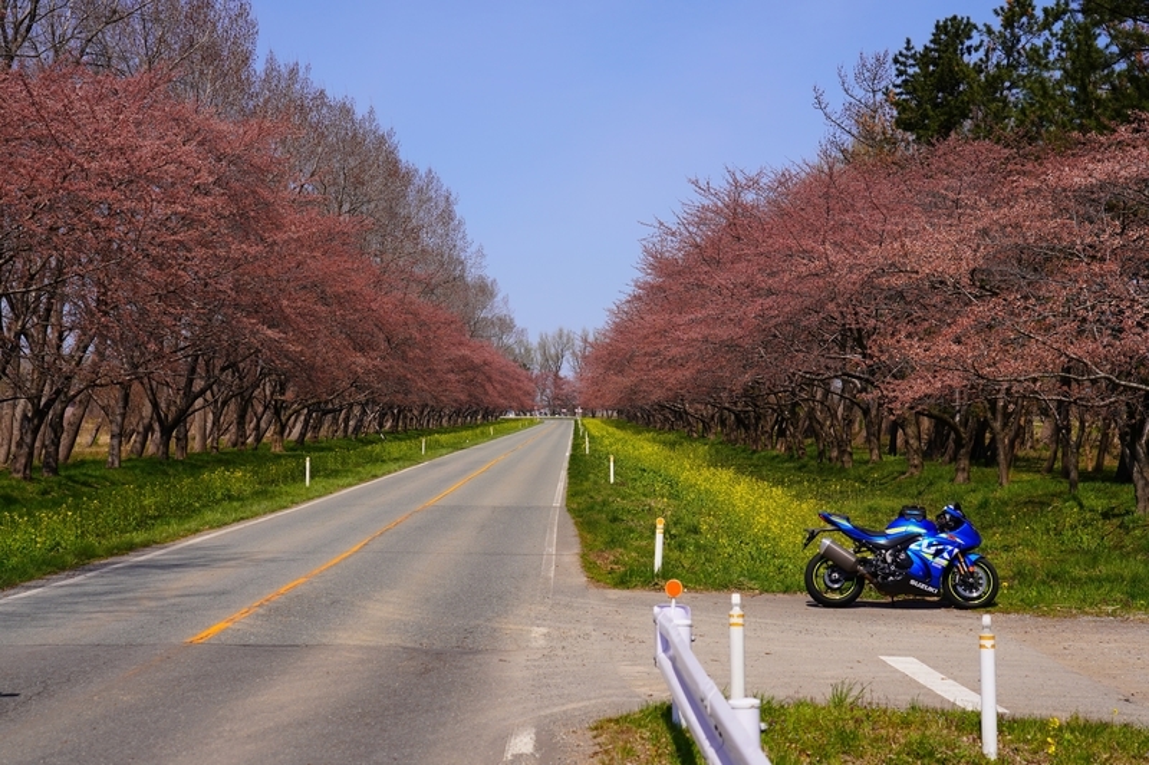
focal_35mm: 57
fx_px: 1819
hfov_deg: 35.1
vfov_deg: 23.8
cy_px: 382
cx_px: 574
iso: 100
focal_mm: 57
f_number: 5.6
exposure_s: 1/800
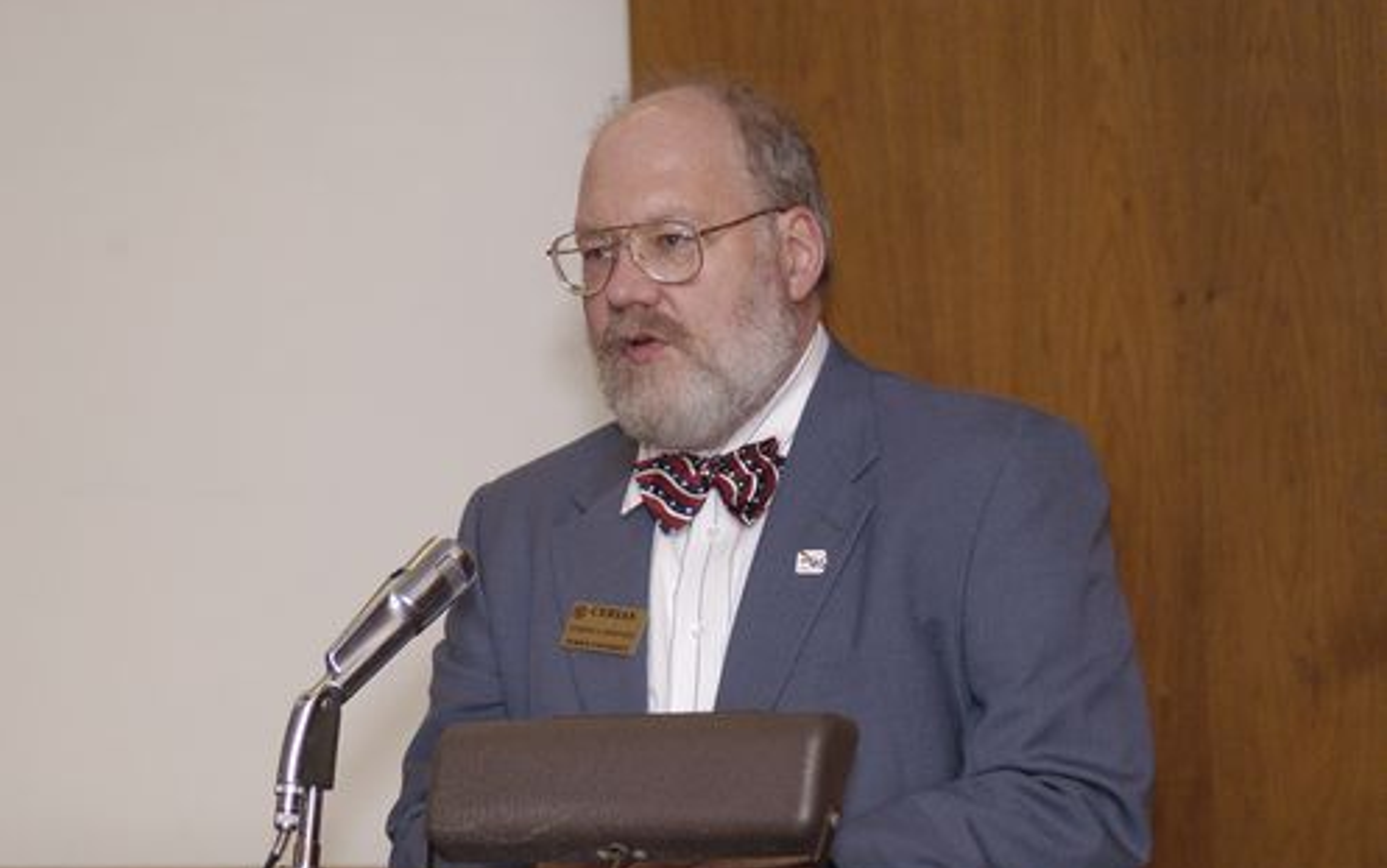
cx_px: 692
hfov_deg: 12.4
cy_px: 433
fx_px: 6390
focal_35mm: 169
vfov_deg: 7.8
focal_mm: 110
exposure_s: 1/160
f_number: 3.5
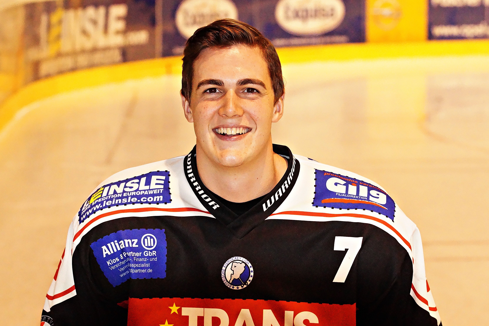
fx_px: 1426
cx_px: 244
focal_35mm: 105
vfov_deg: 13.0
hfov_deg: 19.5
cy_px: 163
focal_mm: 70
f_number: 4.5
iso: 6400
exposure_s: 1/160
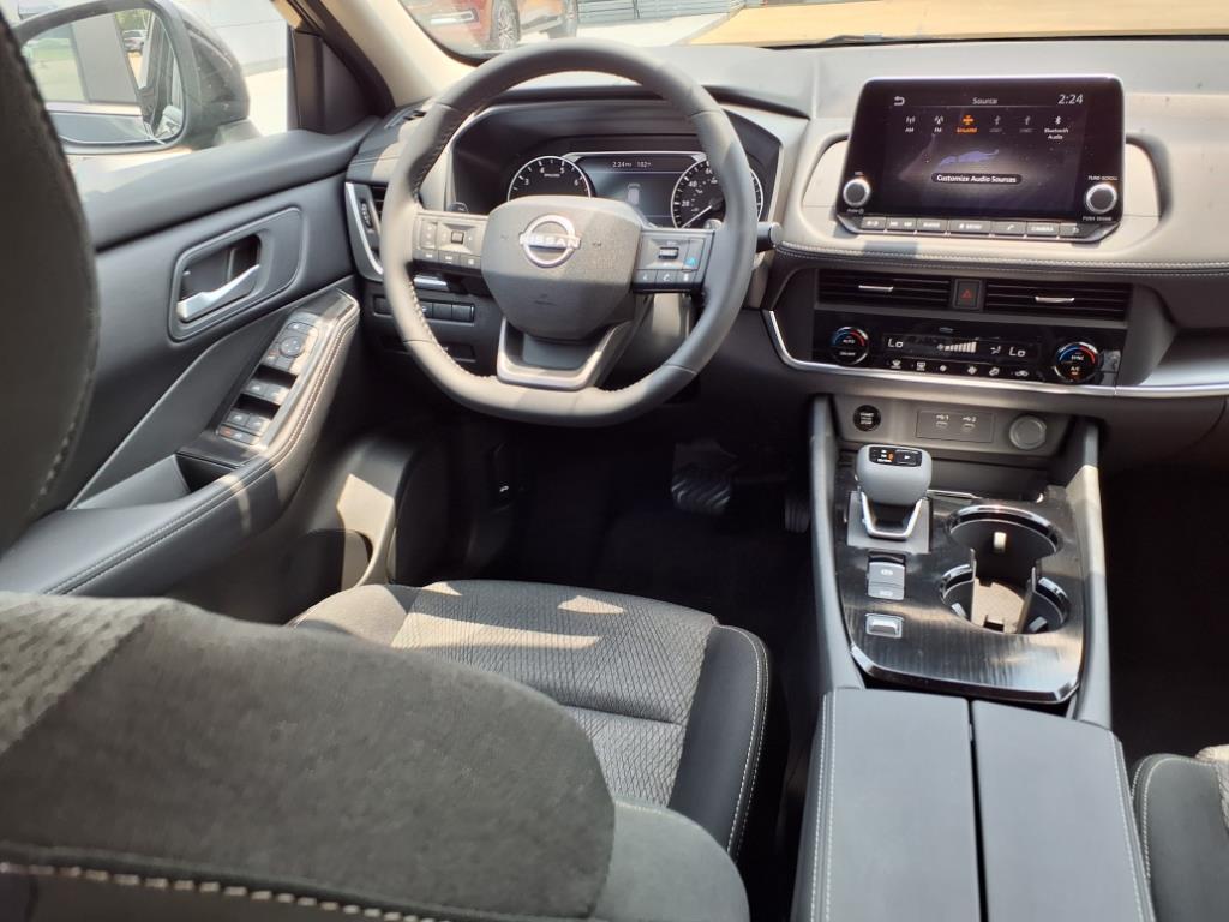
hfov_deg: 65.3
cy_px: 461
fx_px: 959
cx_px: 614
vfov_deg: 51.4
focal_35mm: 27
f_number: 1.9
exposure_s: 1/120
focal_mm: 3.58
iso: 40
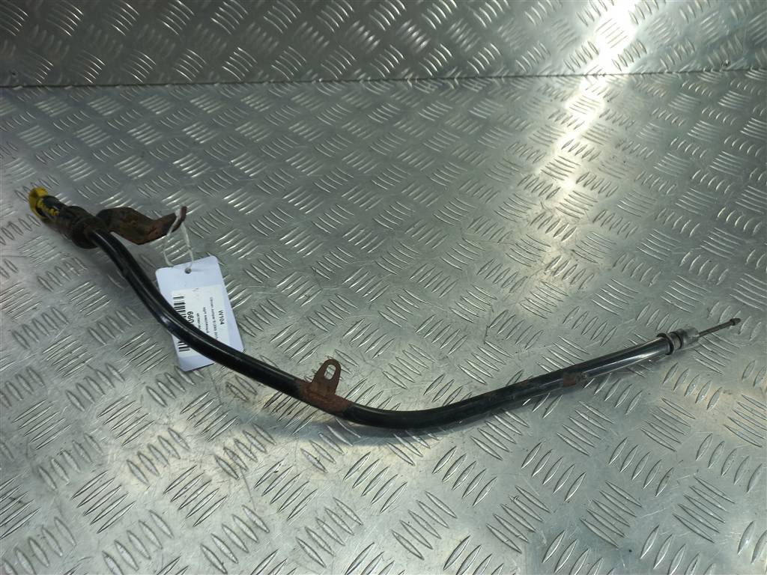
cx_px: 384
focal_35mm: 25
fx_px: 554
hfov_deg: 69.4
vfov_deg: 54.9
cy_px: 288
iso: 40
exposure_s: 1/50
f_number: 1.8
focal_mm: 4.6
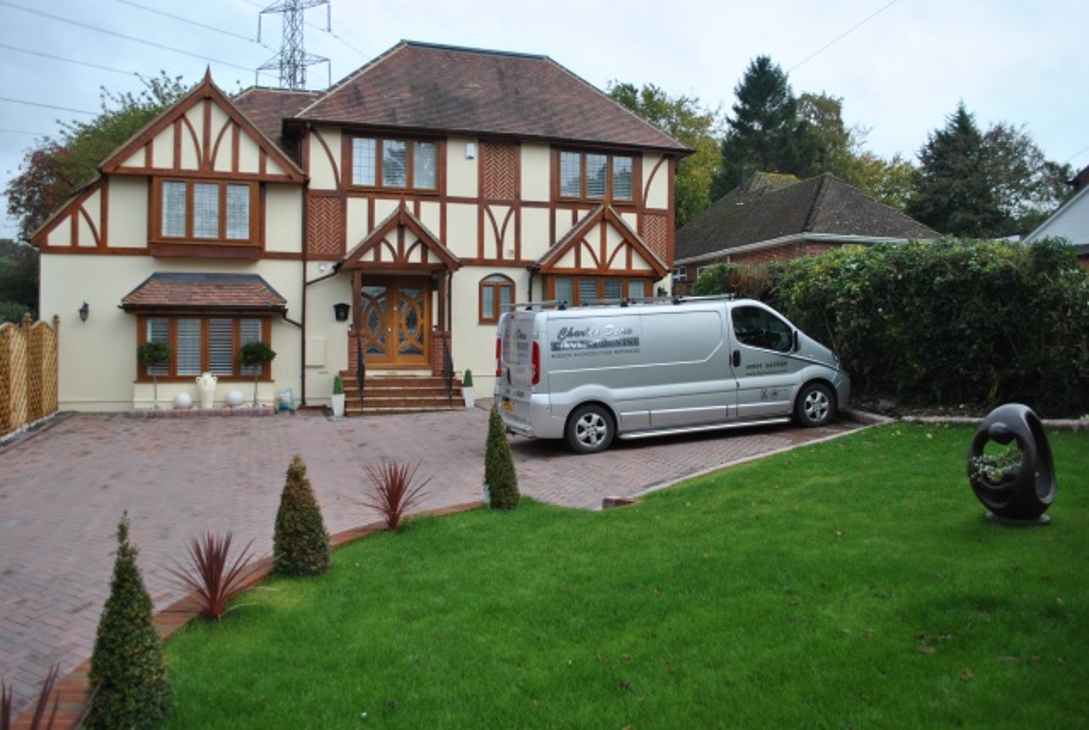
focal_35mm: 27
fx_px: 818
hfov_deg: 67.3
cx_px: 544
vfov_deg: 48.1
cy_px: 365
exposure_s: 1/1000
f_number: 4
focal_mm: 18
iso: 200
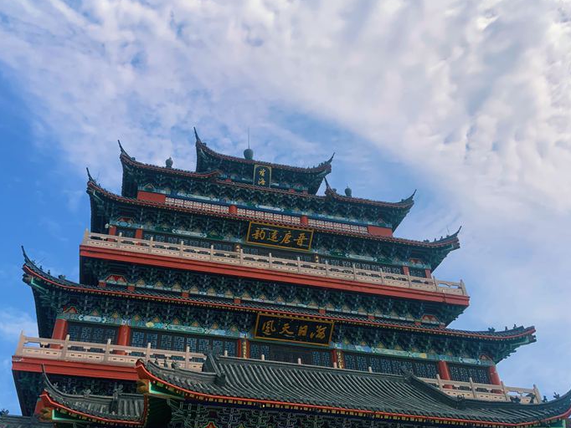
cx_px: 238
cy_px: 245
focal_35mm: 34
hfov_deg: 53.7
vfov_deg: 41.7
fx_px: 561
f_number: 1.8
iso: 20
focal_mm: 3
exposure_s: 1/4065
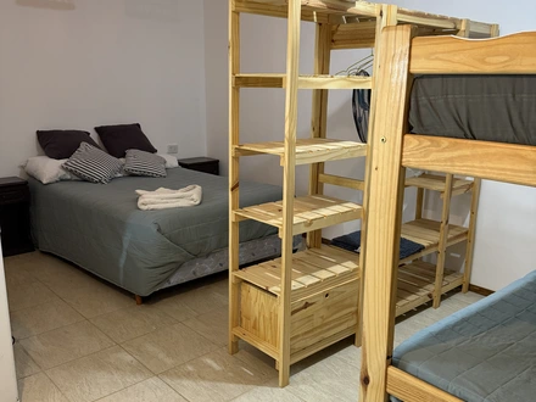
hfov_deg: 71.6
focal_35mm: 24
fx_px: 372
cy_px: 201
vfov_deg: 56.8
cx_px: 268
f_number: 1.78
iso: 400
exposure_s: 1/50
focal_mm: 6.76
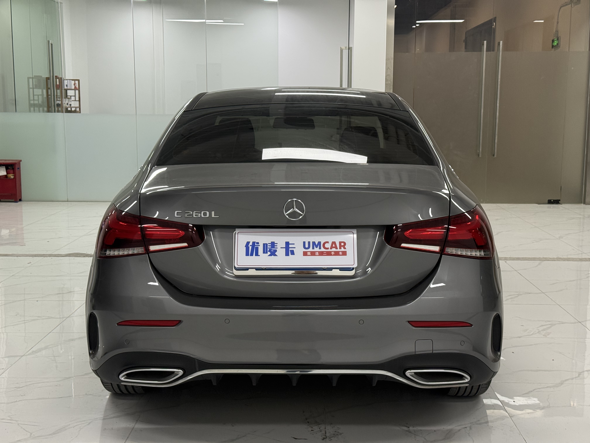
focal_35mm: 48
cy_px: 222
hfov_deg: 39.7
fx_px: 818
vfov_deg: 30.3
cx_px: 295
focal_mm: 6.76
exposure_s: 1/100
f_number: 1.78
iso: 125
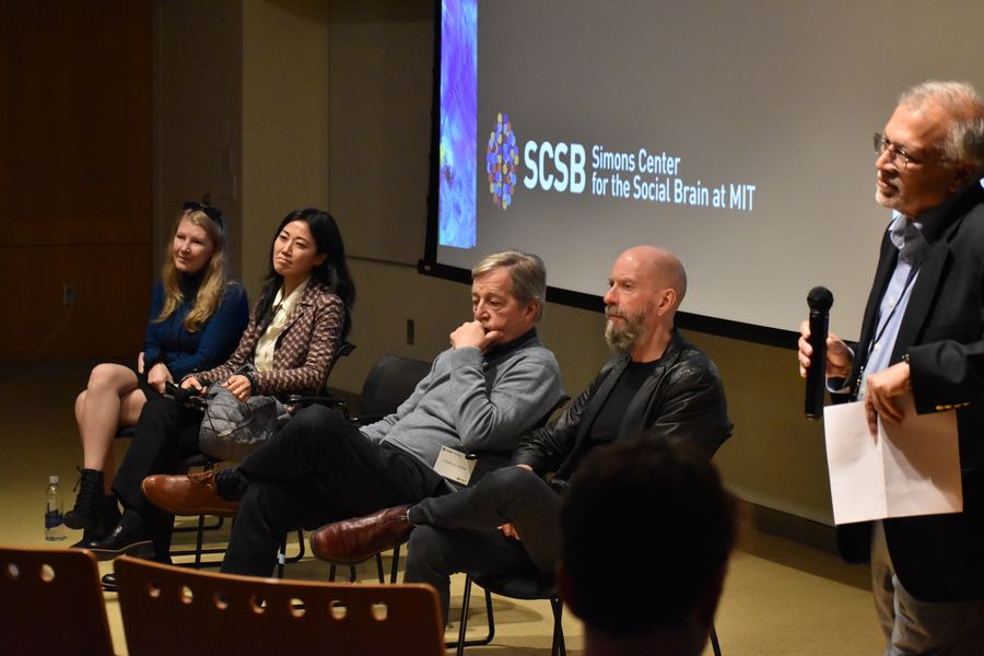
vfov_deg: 13.0
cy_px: 328
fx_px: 2870
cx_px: 492
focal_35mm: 105
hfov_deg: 19.5
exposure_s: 1/125
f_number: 4.5
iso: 4500
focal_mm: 70
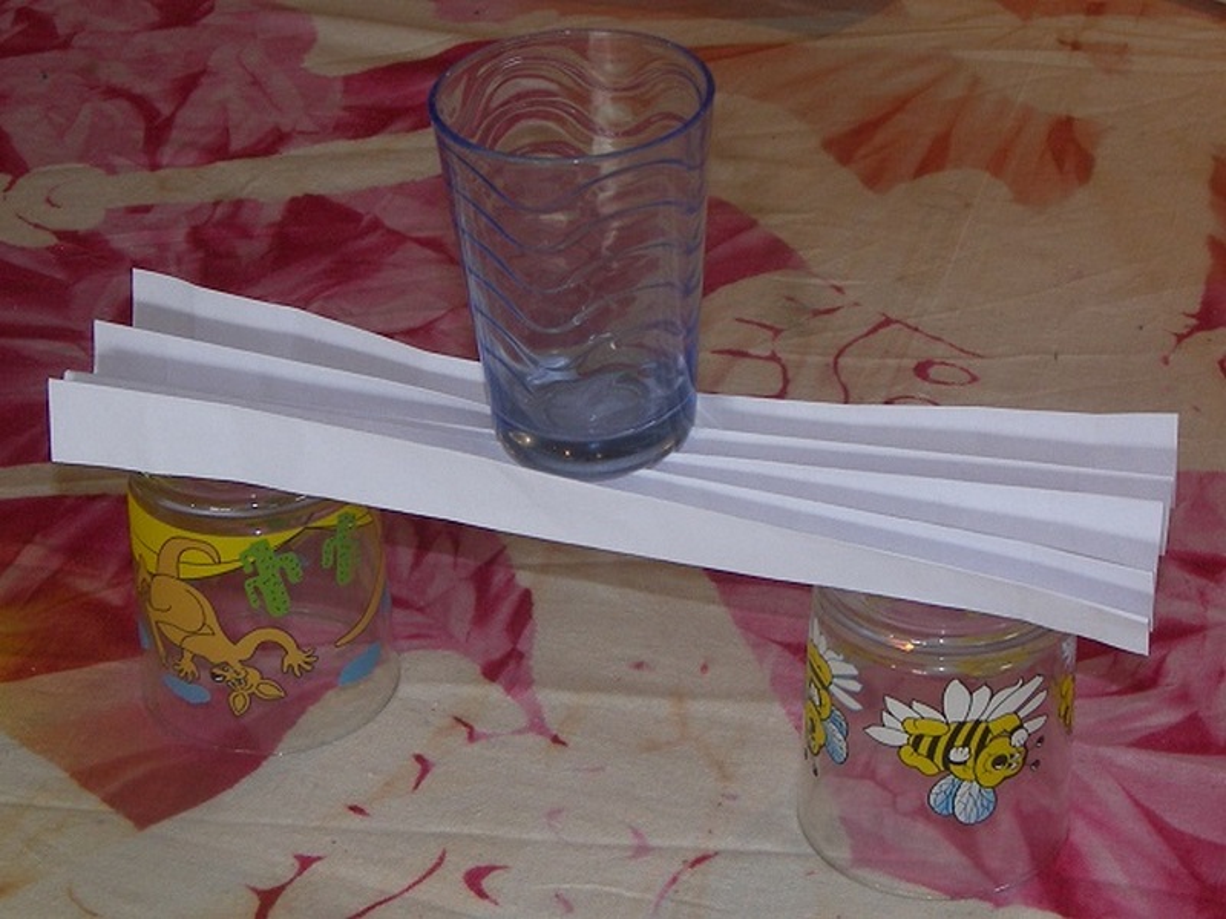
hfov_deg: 42.9
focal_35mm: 44
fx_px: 1558
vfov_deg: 32.9
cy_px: 460
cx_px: 613
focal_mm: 9.2
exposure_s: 1/40
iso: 100
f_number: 3.6
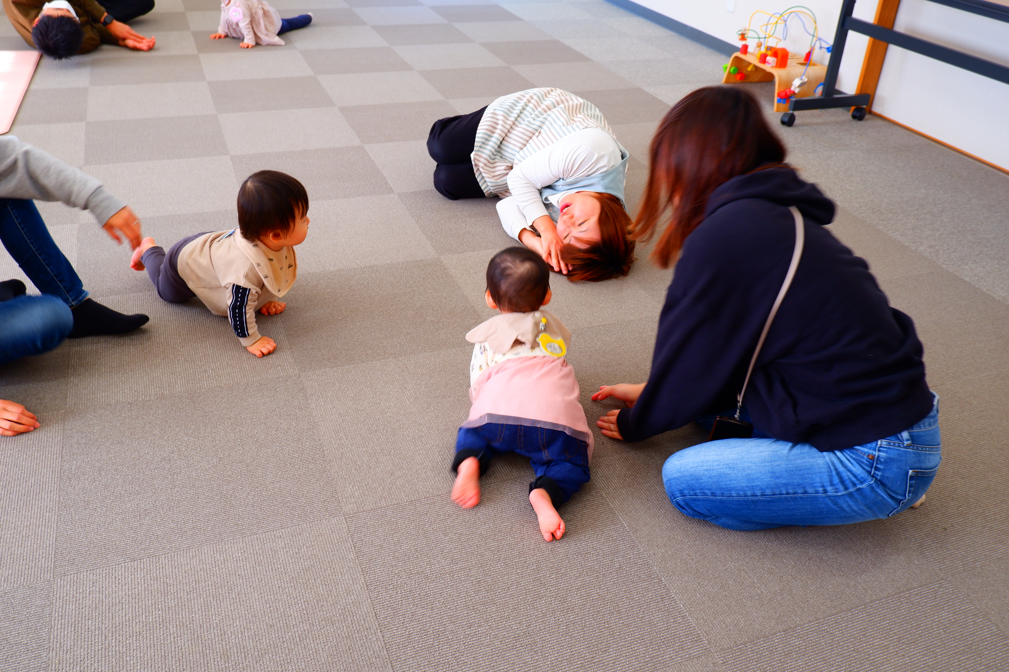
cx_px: 504
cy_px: 336
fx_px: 841
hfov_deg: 61.9
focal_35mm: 30
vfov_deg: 43.6
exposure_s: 1/45
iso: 200
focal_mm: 20.3
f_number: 4.2
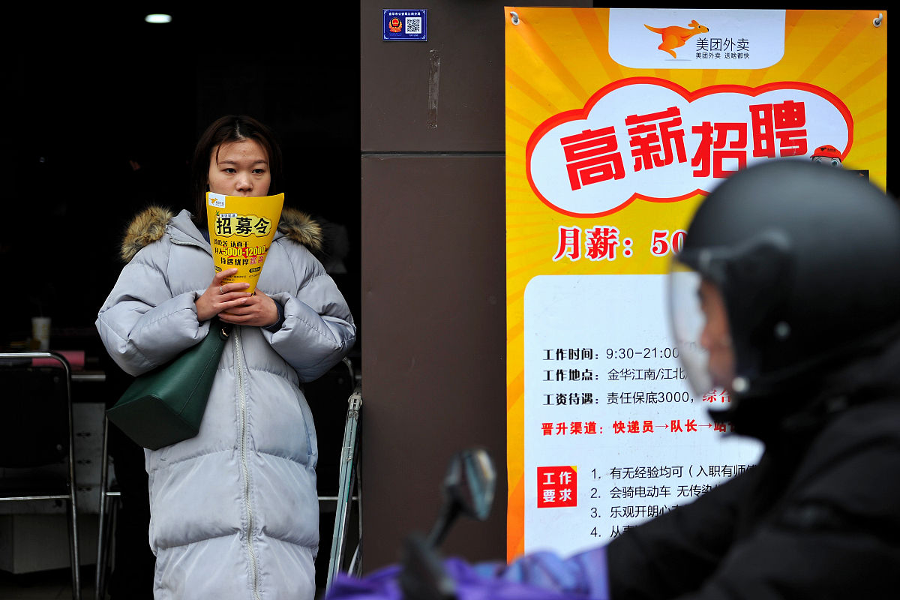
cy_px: 300
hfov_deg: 25.4
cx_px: 450
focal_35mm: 80
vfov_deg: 17.1
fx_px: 2000
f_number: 6.3
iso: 250
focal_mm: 80
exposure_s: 1/800
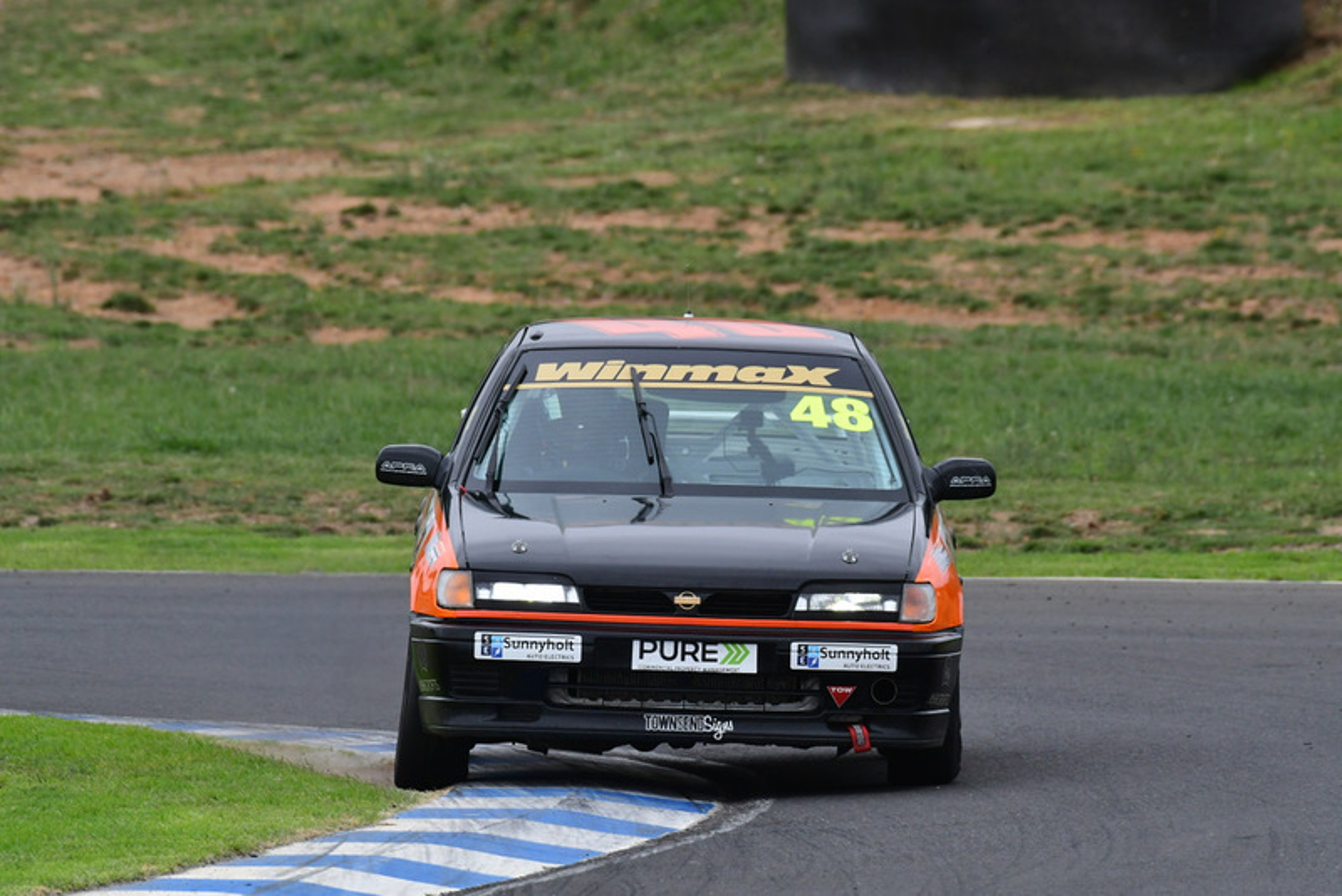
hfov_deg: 2.7
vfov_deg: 1.8
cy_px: 448
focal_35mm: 750
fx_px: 27967
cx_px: 671
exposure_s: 1/640
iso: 1000
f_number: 11
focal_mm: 500
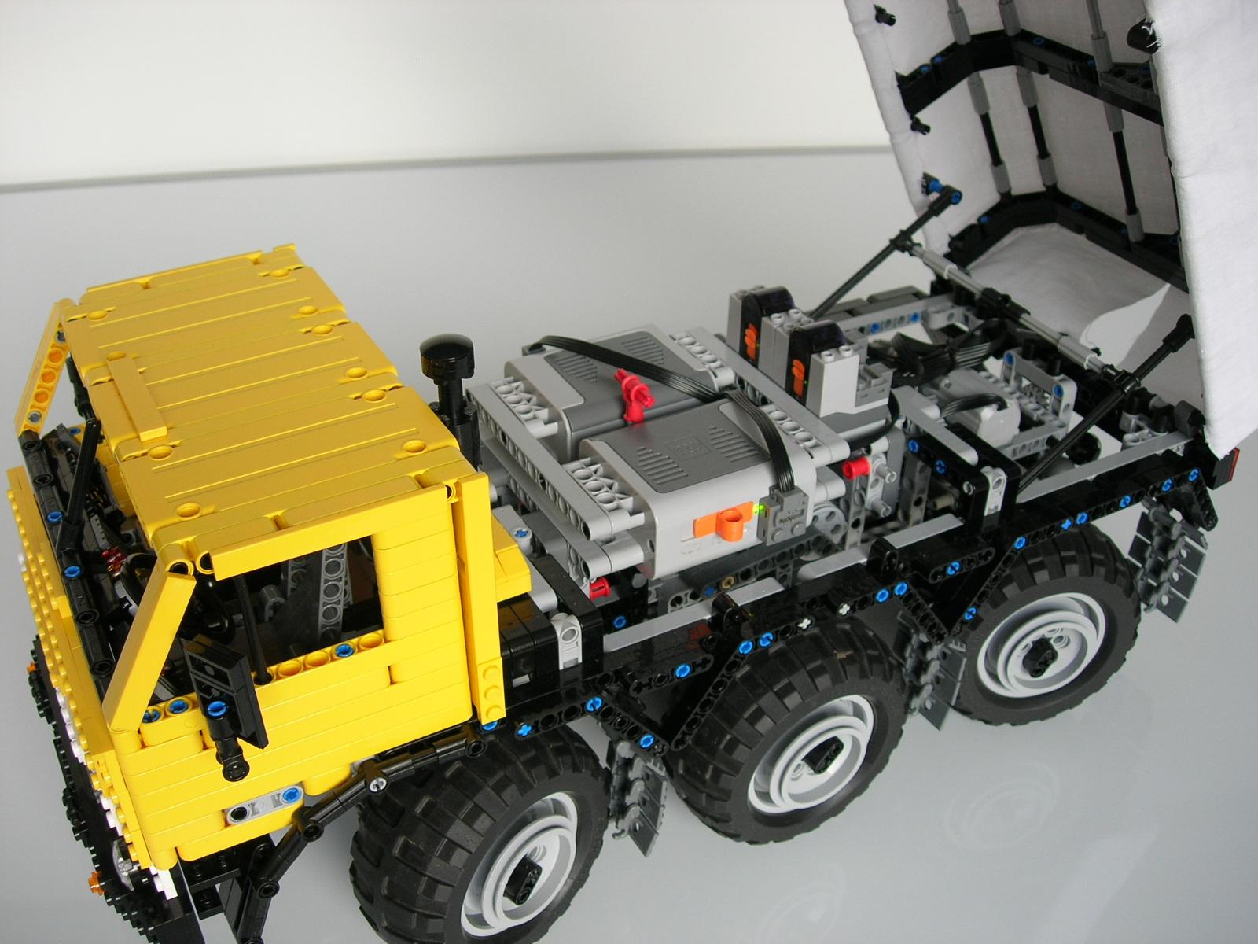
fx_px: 1381
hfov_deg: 49.0
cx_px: 629
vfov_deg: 37.7
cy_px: 472
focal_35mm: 38
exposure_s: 1/21.7
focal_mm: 7.8
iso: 64
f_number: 2.8
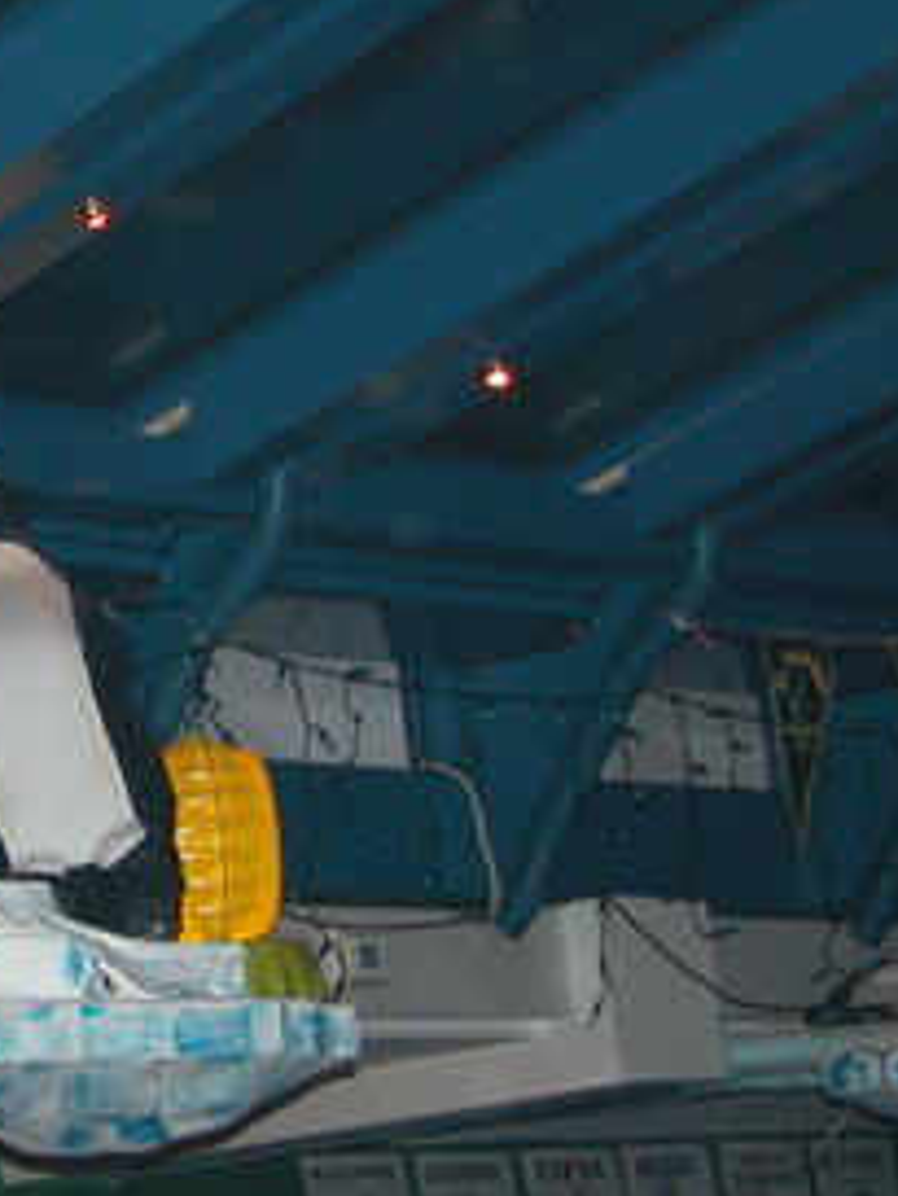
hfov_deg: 10.9
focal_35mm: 132
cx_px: -416
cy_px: 635
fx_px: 4562
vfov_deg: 14.9
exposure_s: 1/60
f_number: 3
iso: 200
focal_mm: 11.6
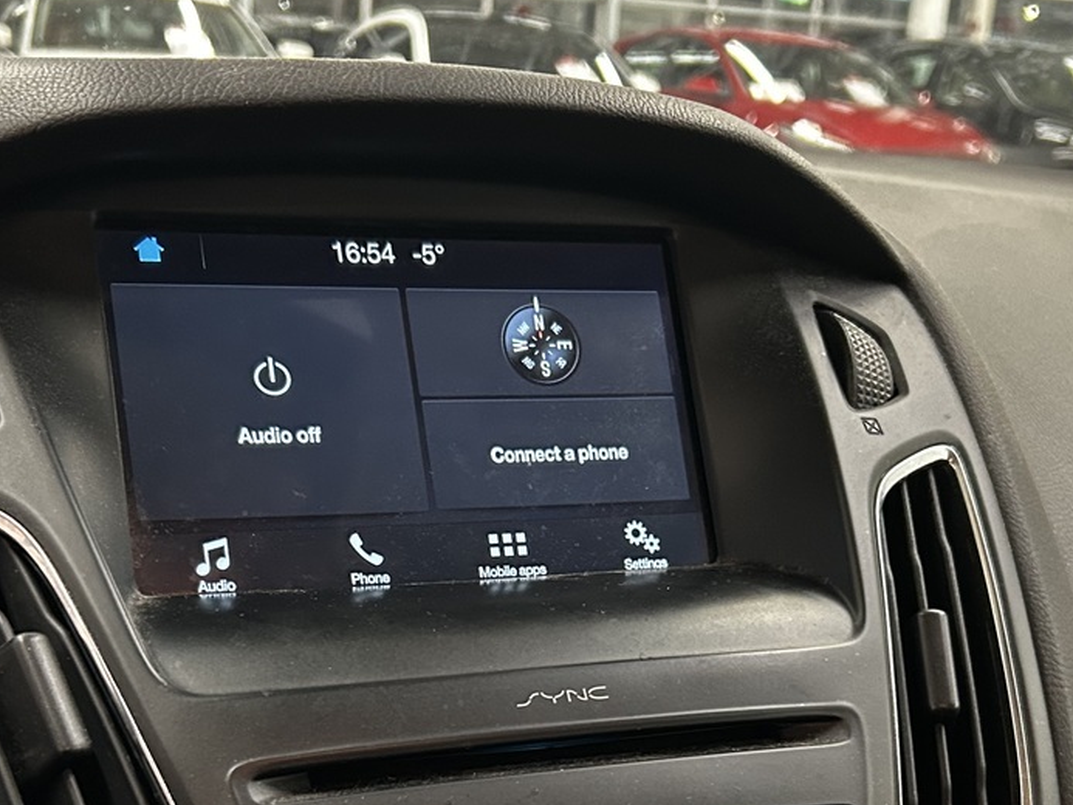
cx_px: 545
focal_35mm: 54
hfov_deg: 35.5
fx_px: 1674
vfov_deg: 26.2
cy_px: 717
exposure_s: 1/50
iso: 500
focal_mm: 5.7
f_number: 1.5
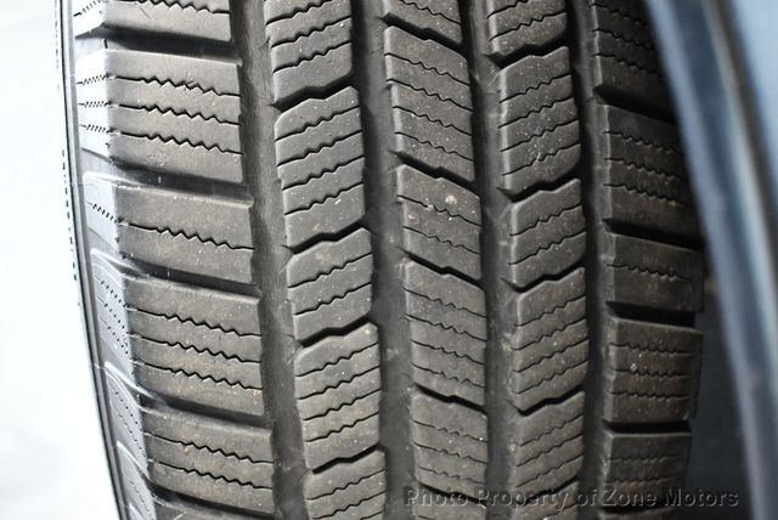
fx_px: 779
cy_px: 260
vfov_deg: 36.9
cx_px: 389
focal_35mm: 36
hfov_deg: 53.1
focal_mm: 18
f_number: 3.5
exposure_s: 1/60
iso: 4000
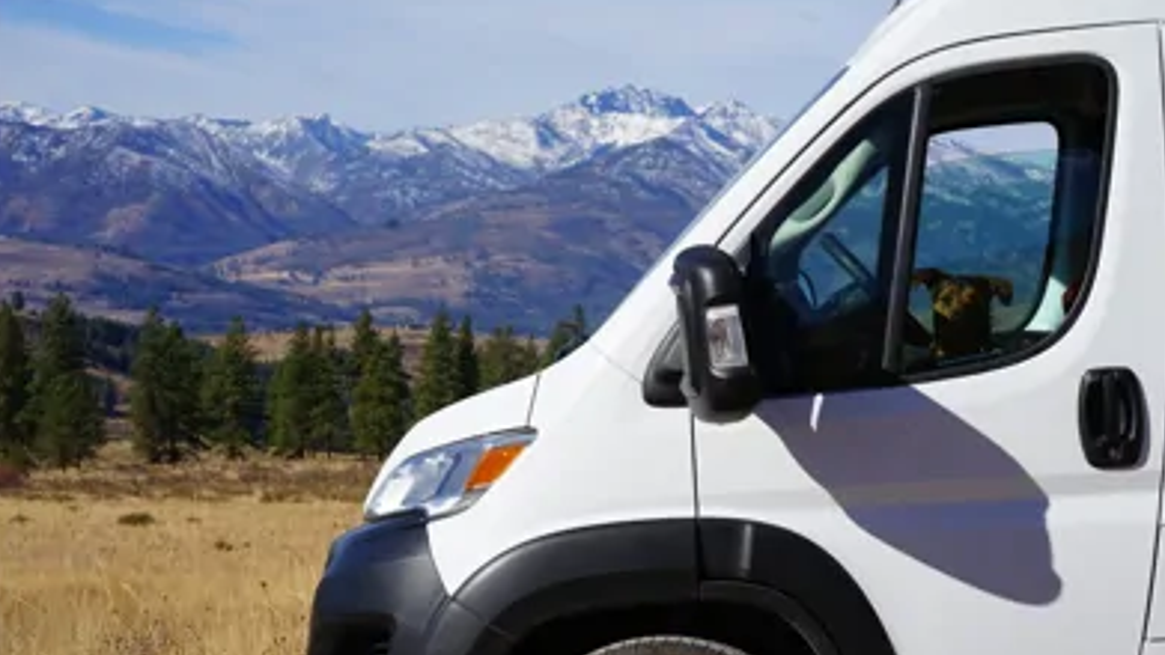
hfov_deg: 24.2
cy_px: 381
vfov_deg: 13.7
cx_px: 658
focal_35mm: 88
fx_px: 2719
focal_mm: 73
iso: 100
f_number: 11
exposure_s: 1/250
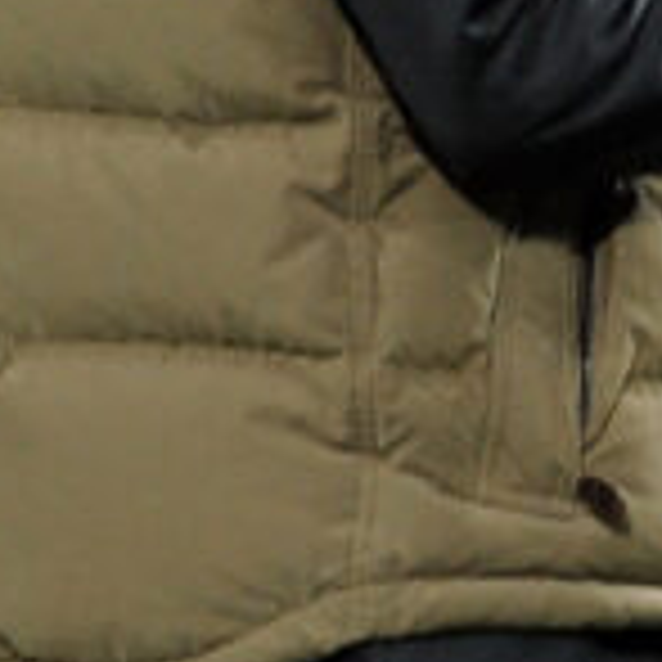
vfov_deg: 1.5
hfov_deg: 1.5
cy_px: -435
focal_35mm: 1188
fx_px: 25704
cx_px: 1315
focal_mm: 200
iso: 1250
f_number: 4
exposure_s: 1/320
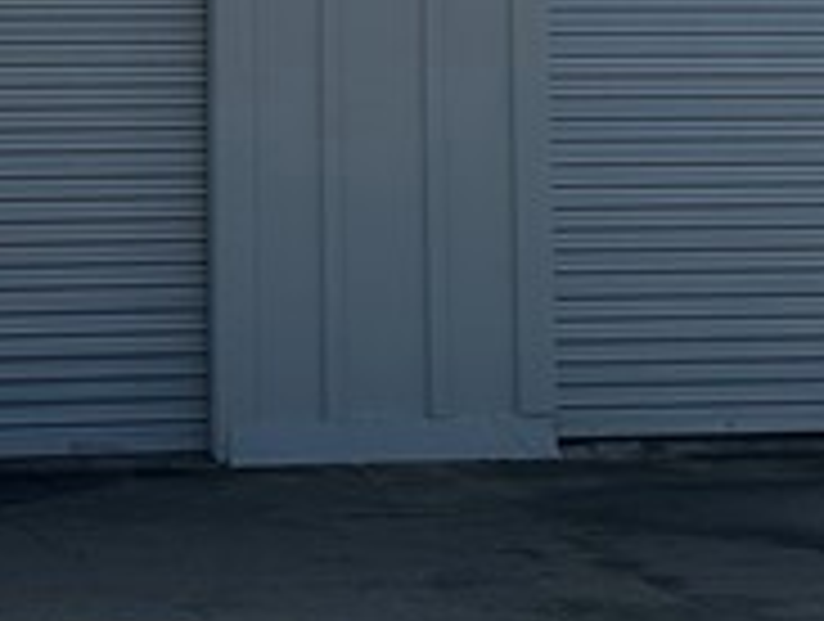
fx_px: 3196
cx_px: 279
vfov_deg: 10.7
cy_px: -292
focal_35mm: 134
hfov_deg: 14.7
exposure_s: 1/13699
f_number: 1.78
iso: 80
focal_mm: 6.86
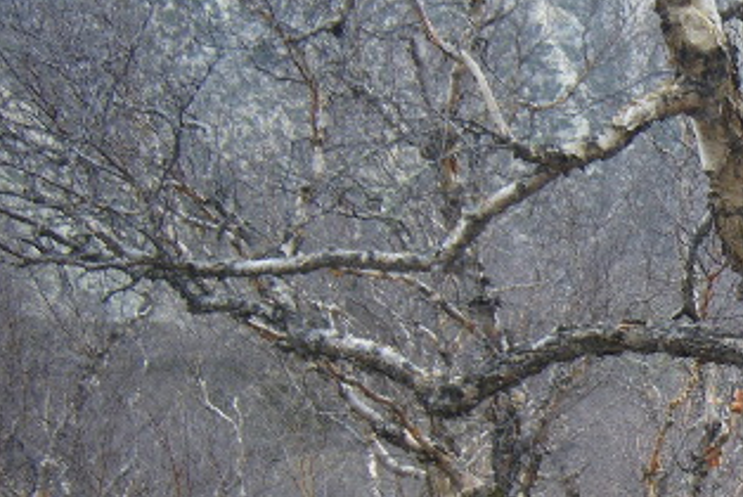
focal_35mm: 79
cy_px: 386
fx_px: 1632
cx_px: 993
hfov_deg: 22.6
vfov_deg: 17.2
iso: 64
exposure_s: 1/50
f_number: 3.5
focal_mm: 5
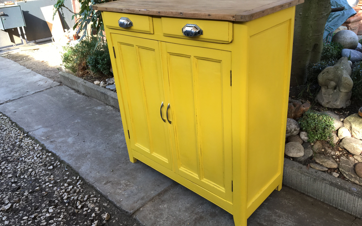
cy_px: 106
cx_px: 181
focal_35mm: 31
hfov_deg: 61.2
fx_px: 306
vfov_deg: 40.6
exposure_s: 1/100
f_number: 2.2
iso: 32
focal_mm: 4.15
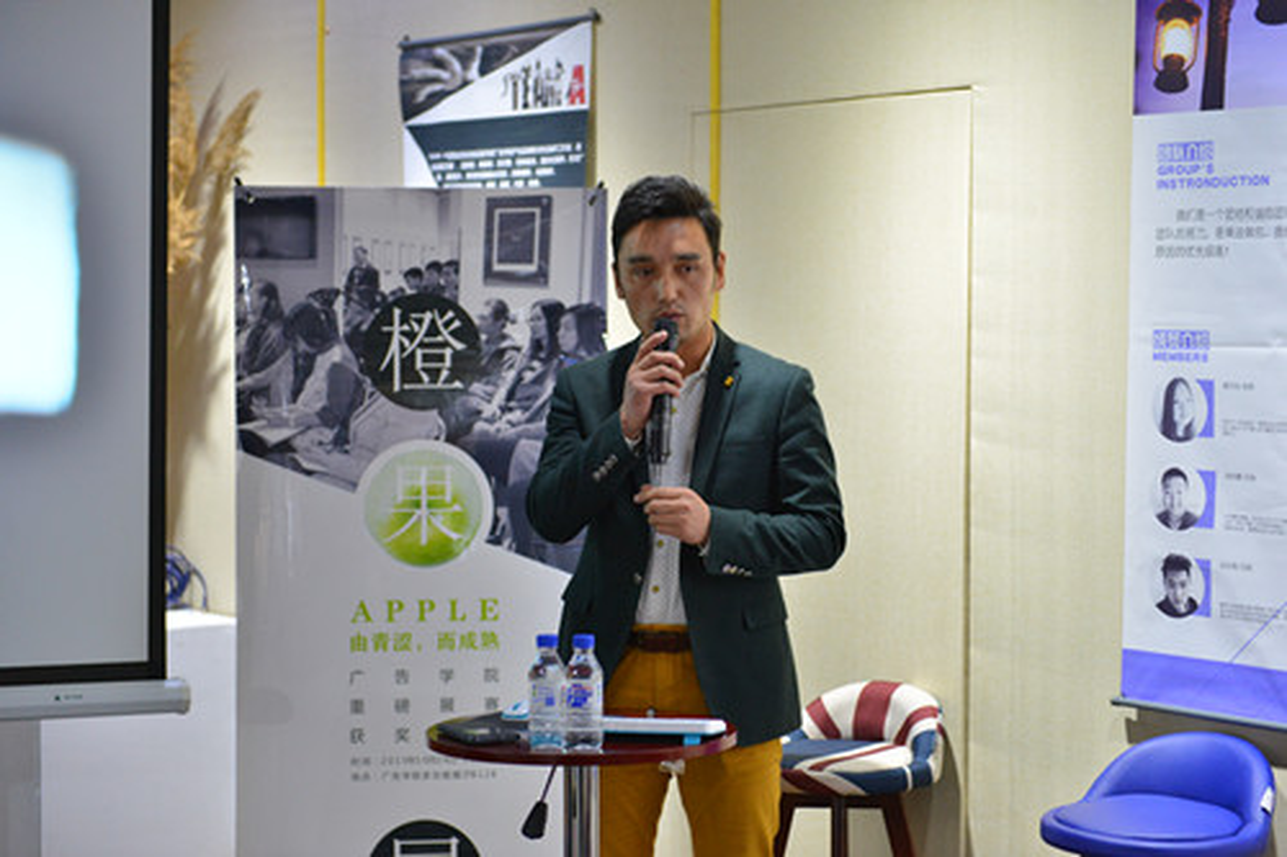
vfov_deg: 19.4
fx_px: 2502
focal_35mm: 70
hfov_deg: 28.9
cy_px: 428
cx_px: 644
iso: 2000
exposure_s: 1/320
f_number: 2.8
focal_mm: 70
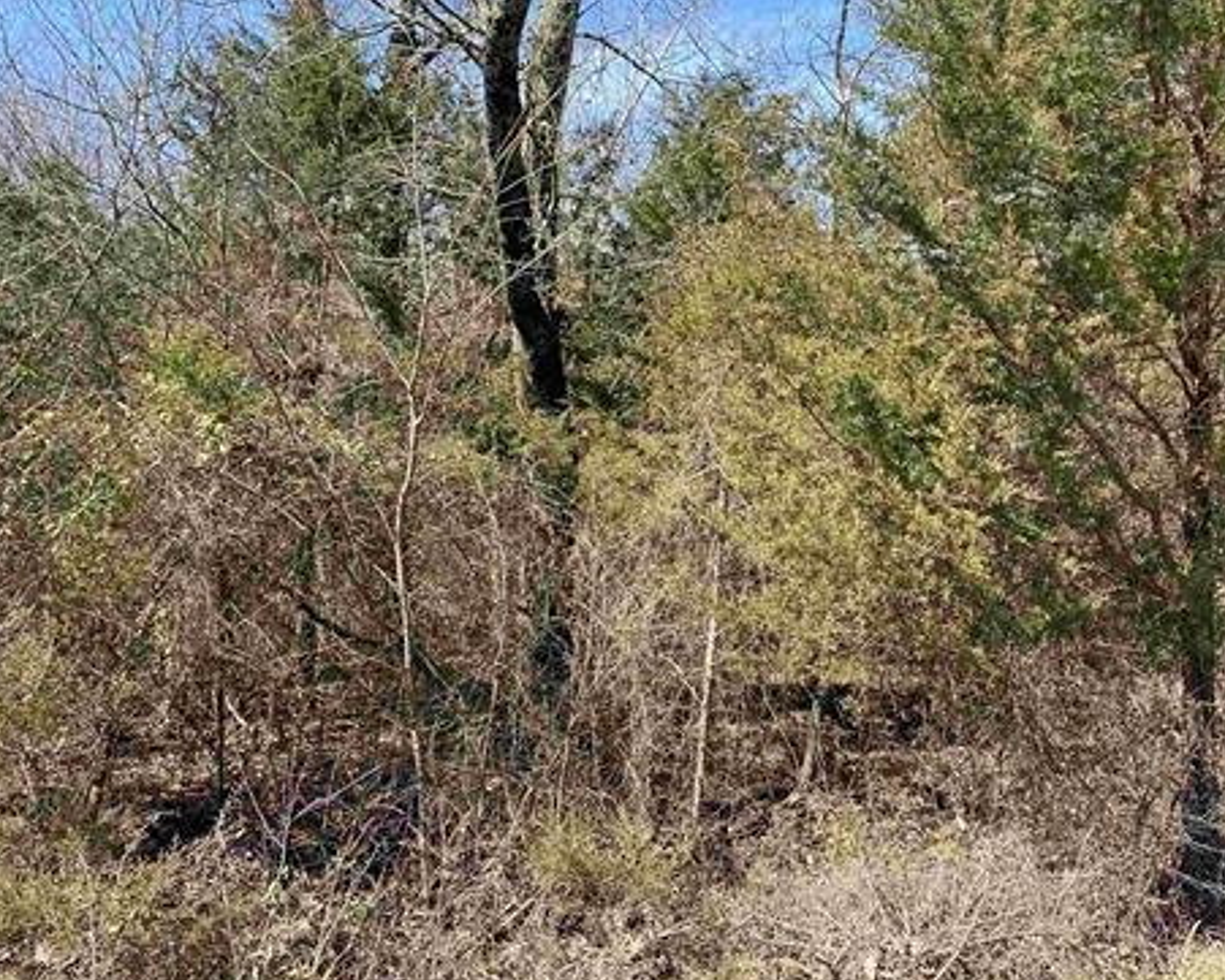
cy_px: 366
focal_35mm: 36
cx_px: 758
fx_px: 1305
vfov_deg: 40.9
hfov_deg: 49.8
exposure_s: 1/877
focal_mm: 4.25
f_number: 1.8
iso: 32
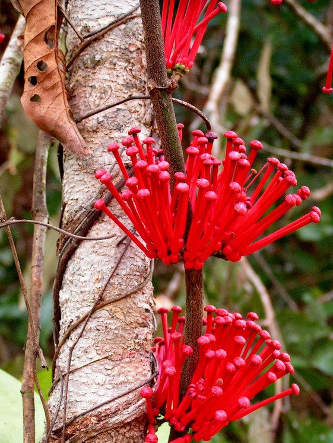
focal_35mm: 107
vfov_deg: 18.4
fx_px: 1372
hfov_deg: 13.8
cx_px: 225
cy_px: 222
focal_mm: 13.4
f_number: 3.2
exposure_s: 1/80
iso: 200
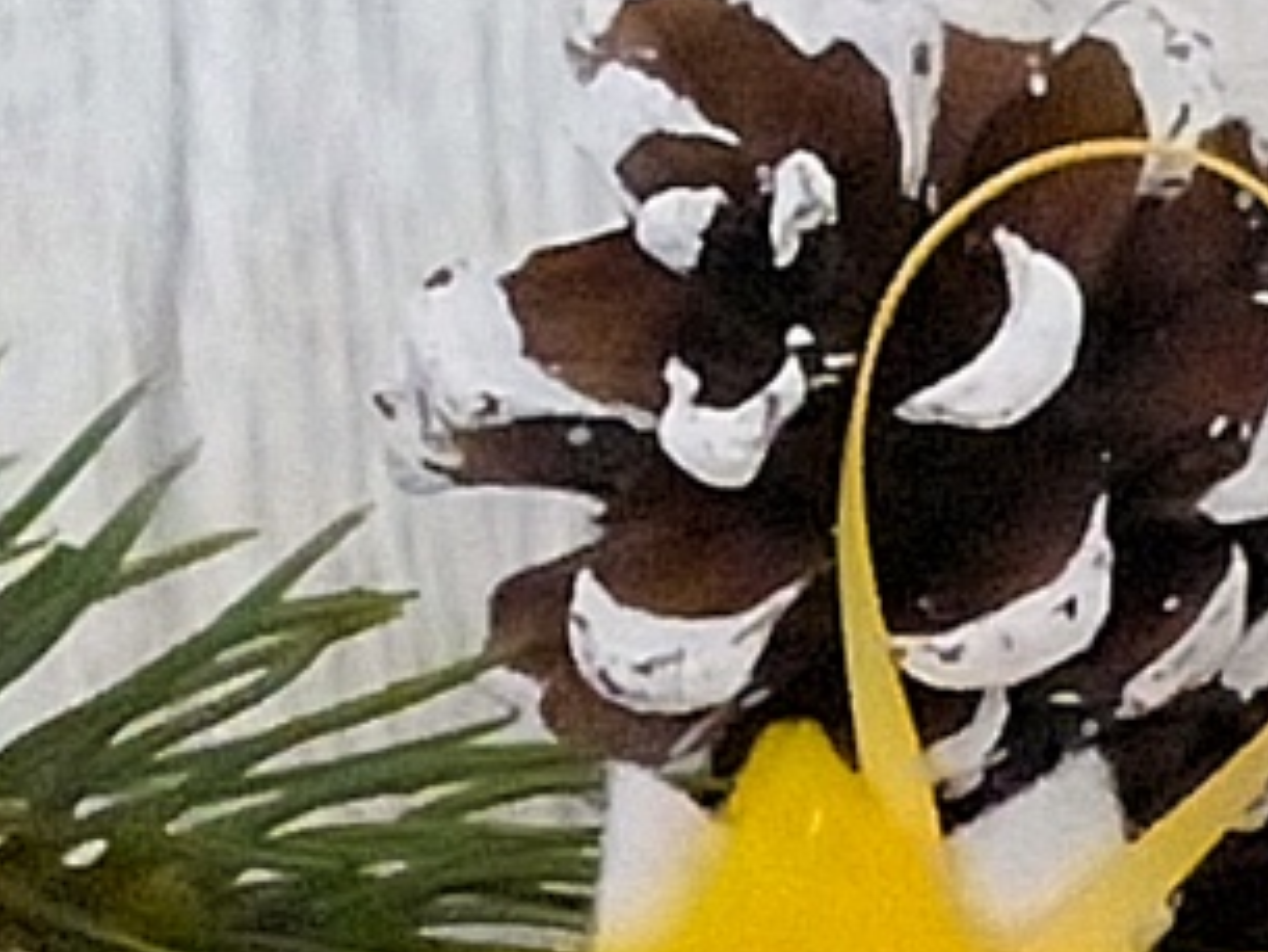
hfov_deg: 4.7
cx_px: 187
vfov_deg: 3.5
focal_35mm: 421
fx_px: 15427
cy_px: 1758
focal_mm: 19.2
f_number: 2.8
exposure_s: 1/80
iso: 1600
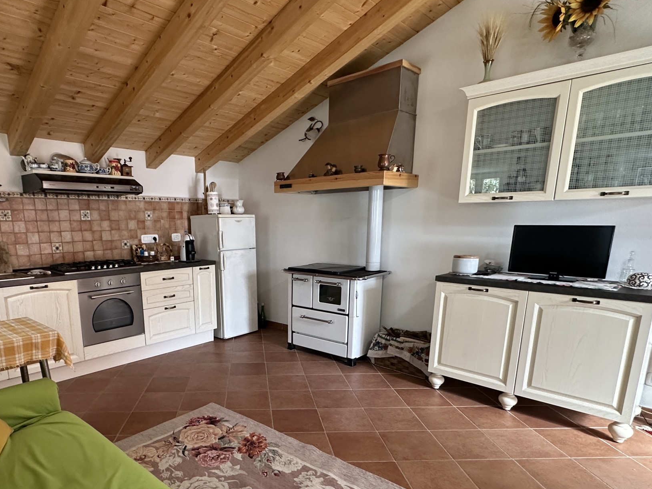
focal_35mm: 22
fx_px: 414
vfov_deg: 60.0
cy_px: 315
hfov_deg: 75.3
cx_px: 253
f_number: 2.2
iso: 320
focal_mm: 2.22
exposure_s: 1/99
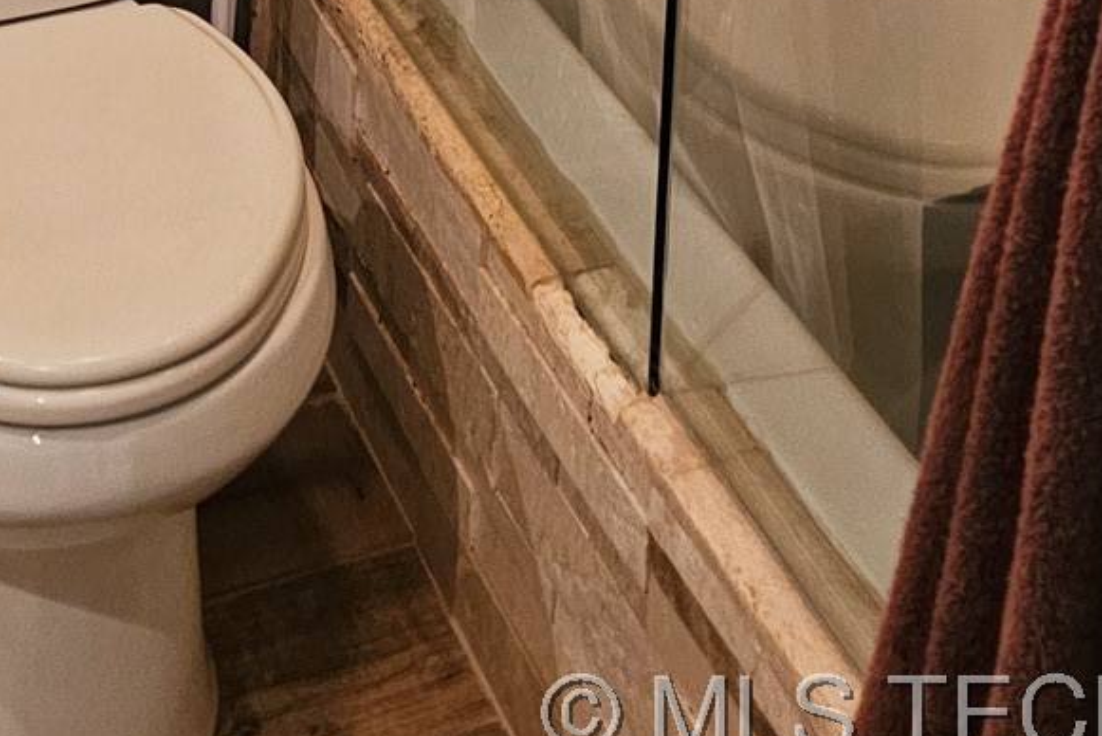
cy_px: -1000
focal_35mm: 79
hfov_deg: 25.5
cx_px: 723
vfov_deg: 13.2
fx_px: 2419
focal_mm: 6.3
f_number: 1.7
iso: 640
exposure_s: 1/40
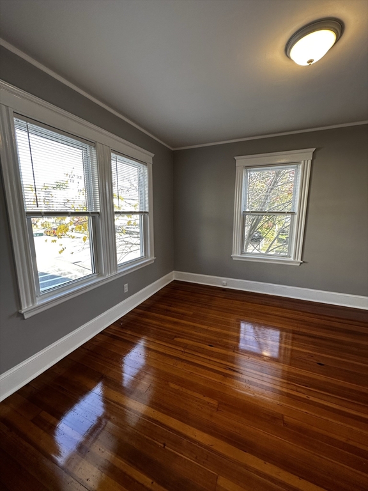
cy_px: 246
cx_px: 184
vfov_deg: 102.1
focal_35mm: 14
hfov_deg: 85.7
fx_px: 198
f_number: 2.2
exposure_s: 1/120
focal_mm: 2.22
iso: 160
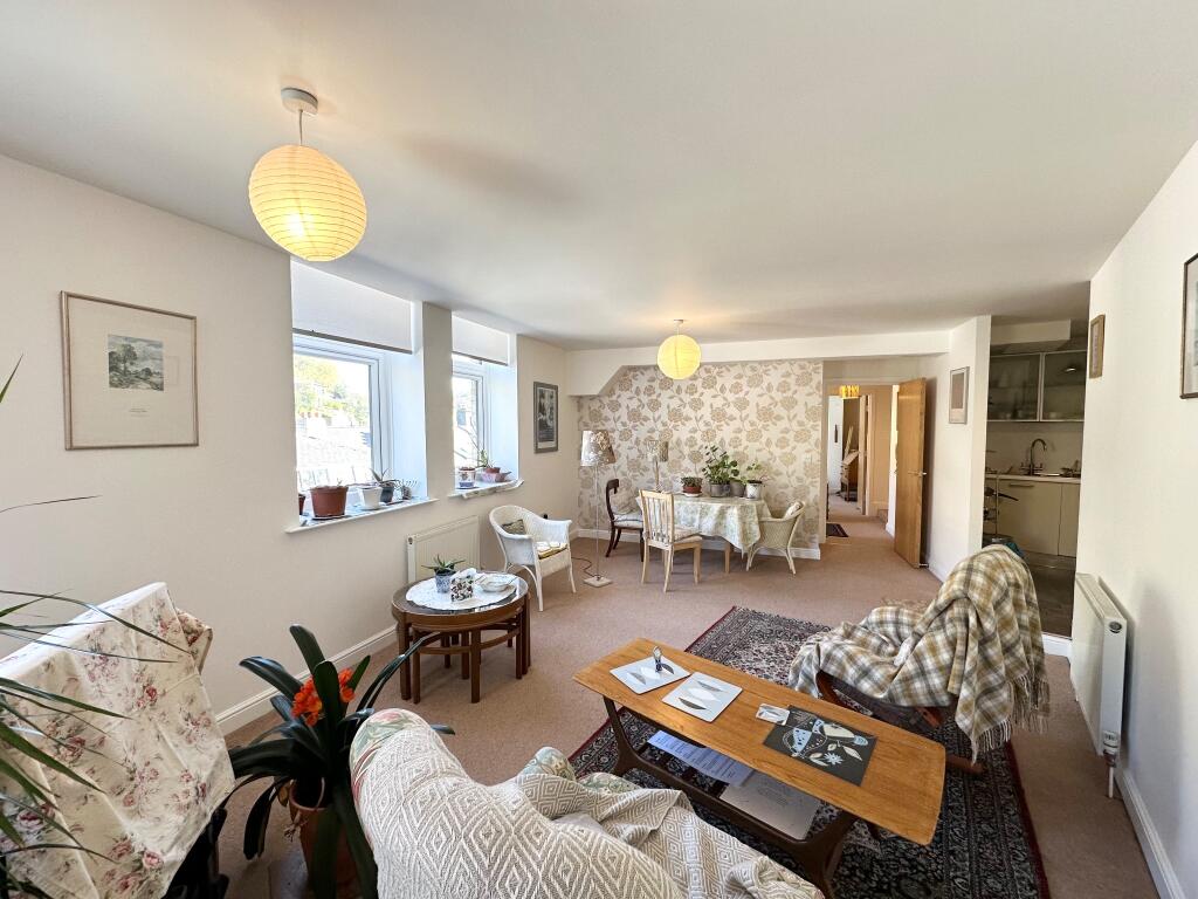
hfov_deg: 102.1
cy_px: 450
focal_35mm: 14
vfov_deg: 85.7
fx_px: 485
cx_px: 599
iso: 80
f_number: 2.2
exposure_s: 1/100
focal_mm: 2.22
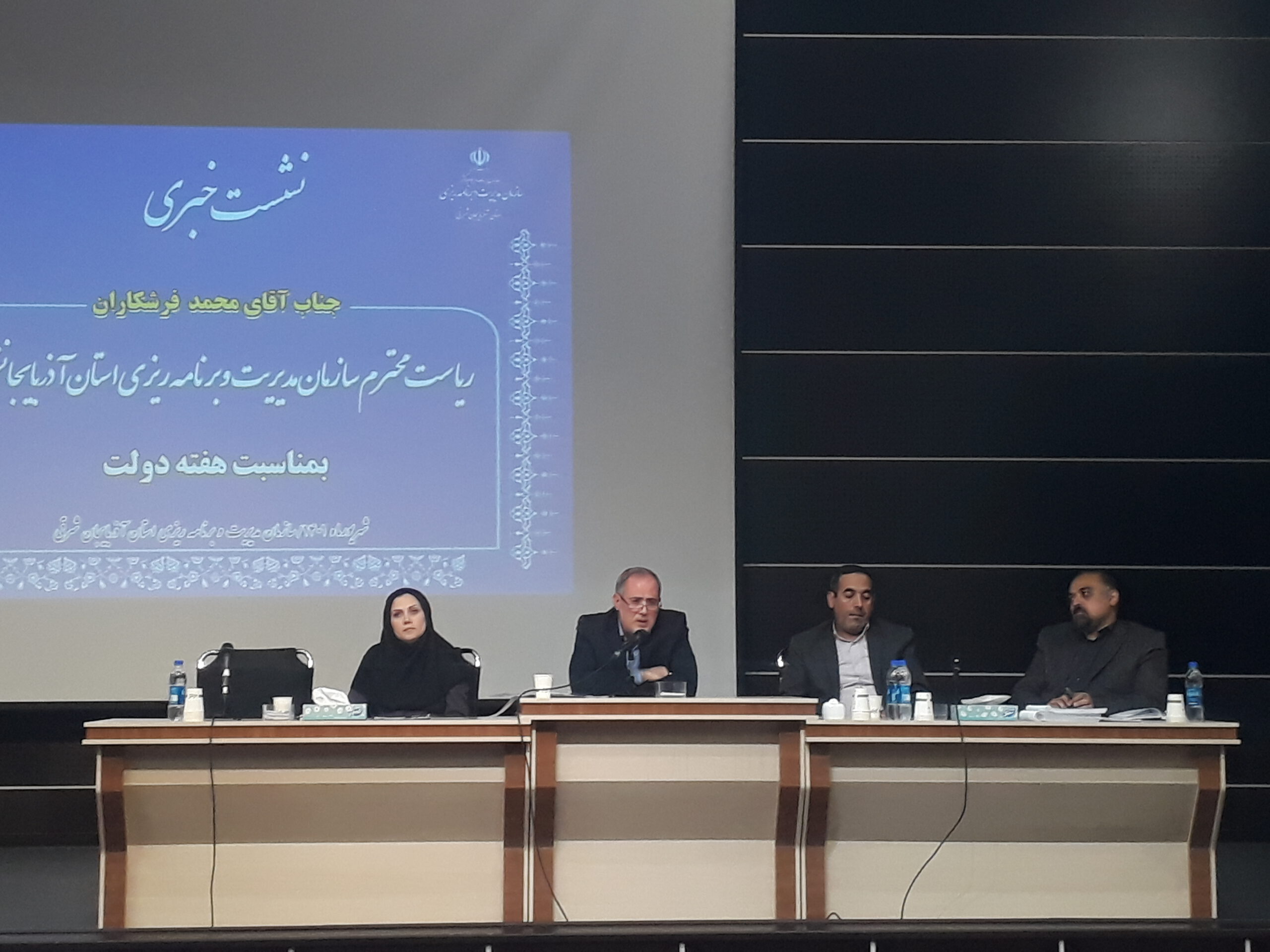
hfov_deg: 65.3
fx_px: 991
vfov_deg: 51.4
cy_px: 476
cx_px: 635
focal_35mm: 27
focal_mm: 3.6
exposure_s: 1/33
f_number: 1.9
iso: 160
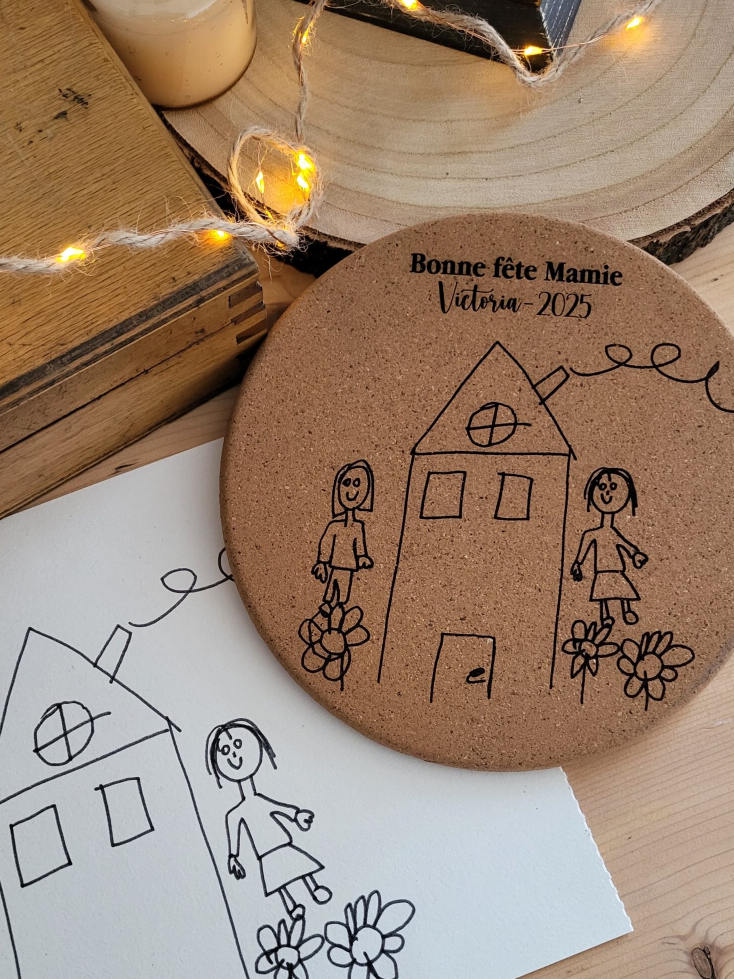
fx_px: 961
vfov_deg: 53.5
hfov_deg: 41.6
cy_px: 593
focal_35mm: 34
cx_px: 294
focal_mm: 5.4
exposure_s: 1/50
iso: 320
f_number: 1.8
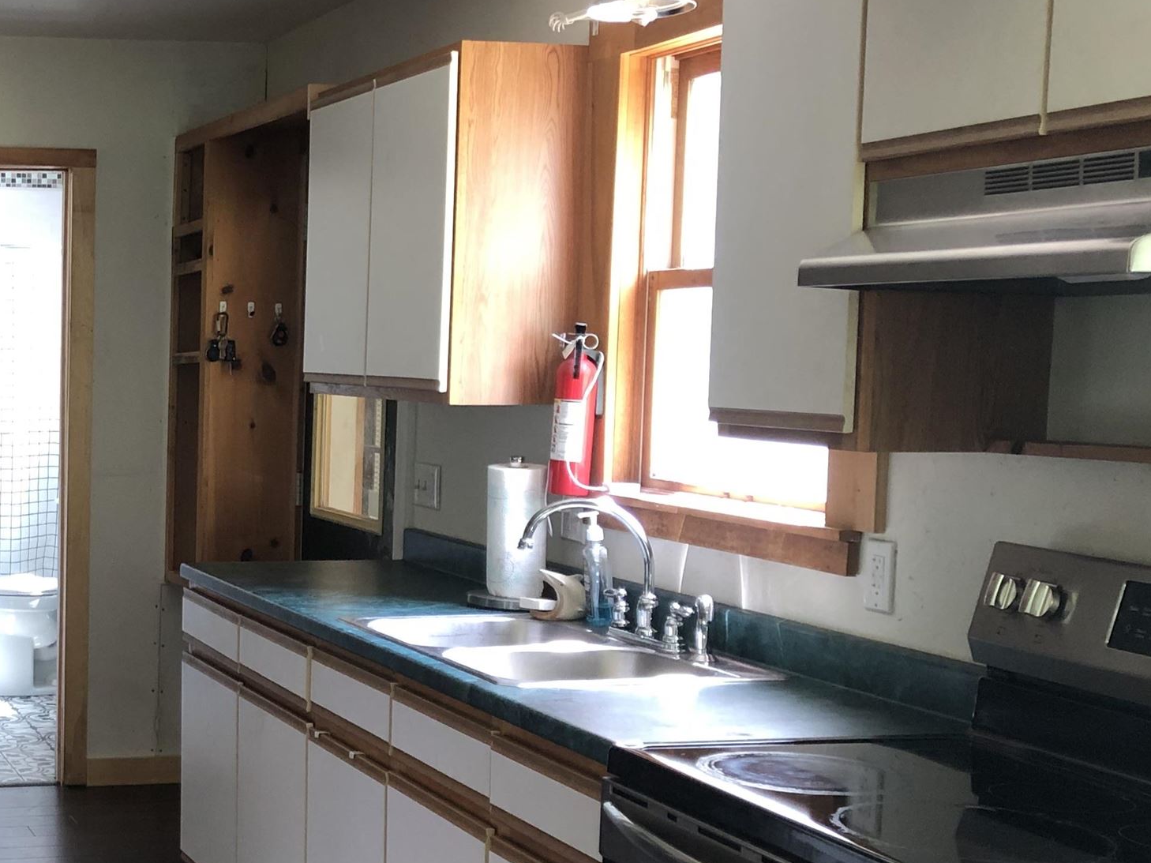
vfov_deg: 24.7
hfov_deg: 30.4
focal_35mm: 59
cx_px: 5
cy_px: 546
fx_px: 1961
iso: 50
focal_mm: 4
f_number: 1.8
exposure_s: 1/15
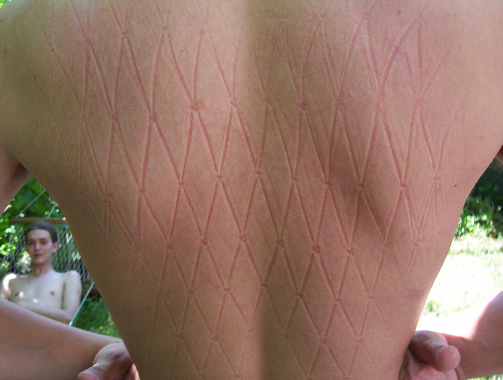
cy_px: 190
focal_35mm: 43
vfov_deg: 33.7
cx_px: 252
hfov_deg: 43.8
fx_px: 626
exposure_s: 1/185
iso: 100
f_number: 2.73
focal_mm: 5.77
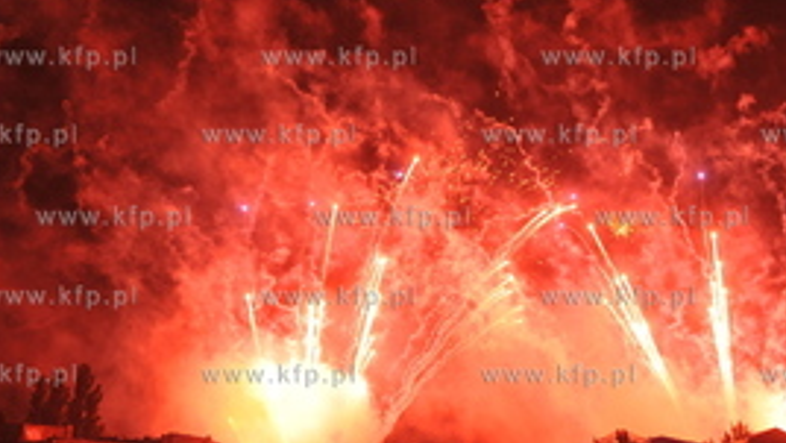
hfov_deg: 41.0
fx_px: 1042
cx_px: 496
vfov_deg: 24.0
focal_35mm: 50
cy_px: 255
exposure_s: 1/50
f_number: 5.6
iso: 2000
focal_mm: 32
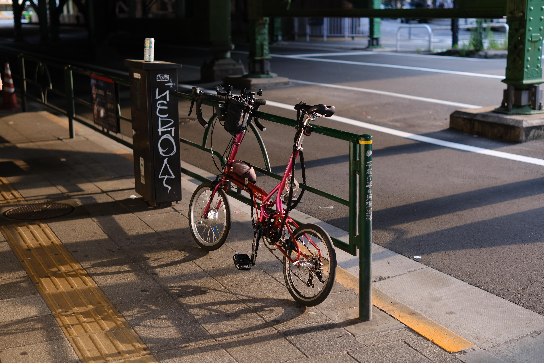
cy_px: 182
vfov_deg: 27.0
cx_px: 272
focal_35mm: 50
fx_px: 755
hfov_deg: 39.6
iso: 160
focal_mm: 33
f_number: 1.8
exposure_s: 1/400
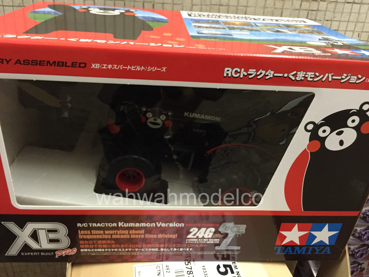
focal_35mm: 29
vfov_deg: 48.2
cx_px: 184
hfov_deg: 61.7
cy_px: 138
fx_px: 309
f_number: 2.2
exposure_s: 1/15
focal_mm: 4.15
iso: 250
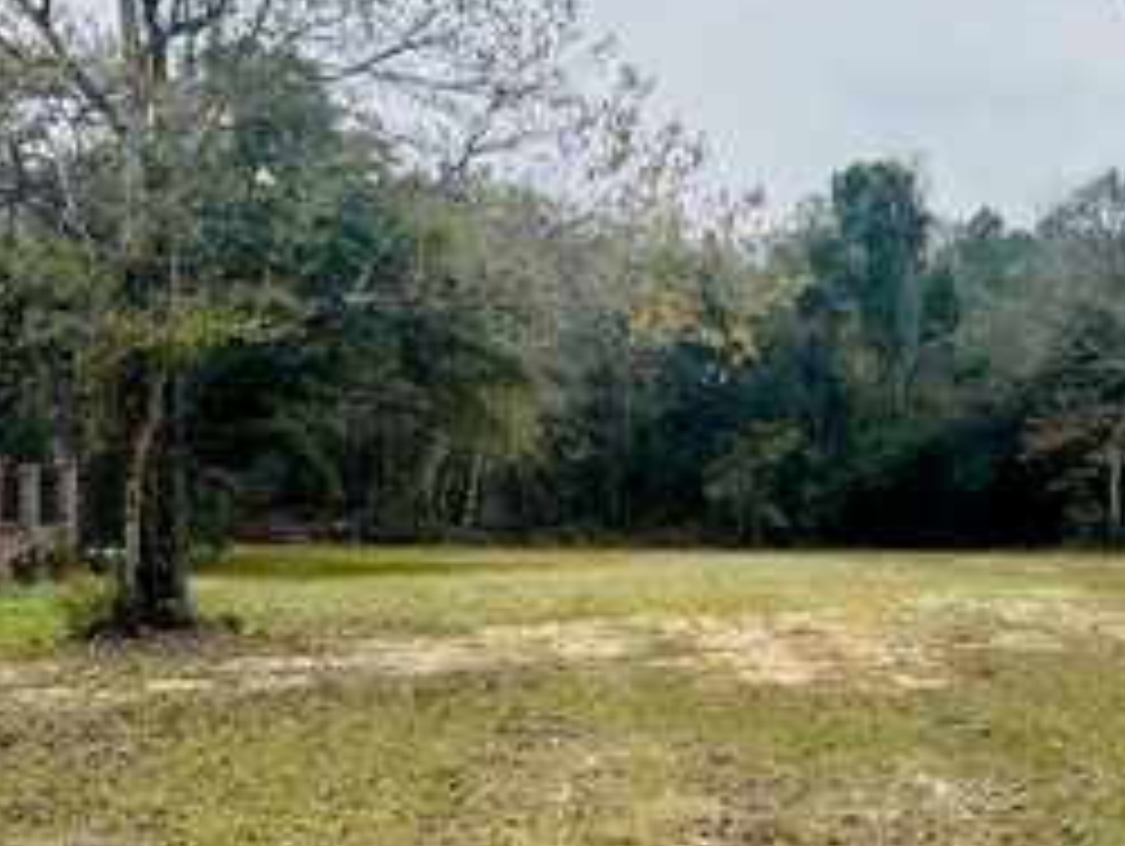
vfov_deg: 28.1
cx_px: 819
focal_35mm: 52
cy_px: 434
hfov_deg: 36.1
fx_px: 1692
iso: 50
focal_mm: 5.7
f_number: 1.5
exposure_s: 1/533
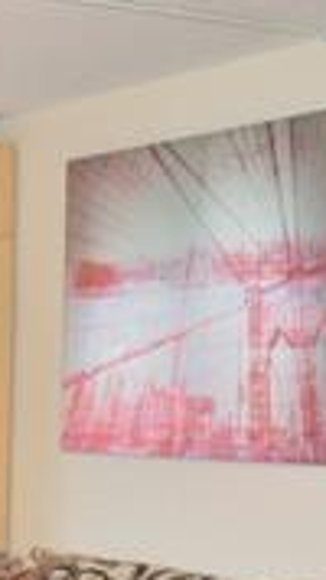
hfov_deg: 10.7
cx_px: -362
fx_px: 1569
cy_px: 585
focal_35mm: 102
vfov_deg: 20.3
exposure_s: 1/125
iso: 640
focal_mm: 18
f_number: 5.6
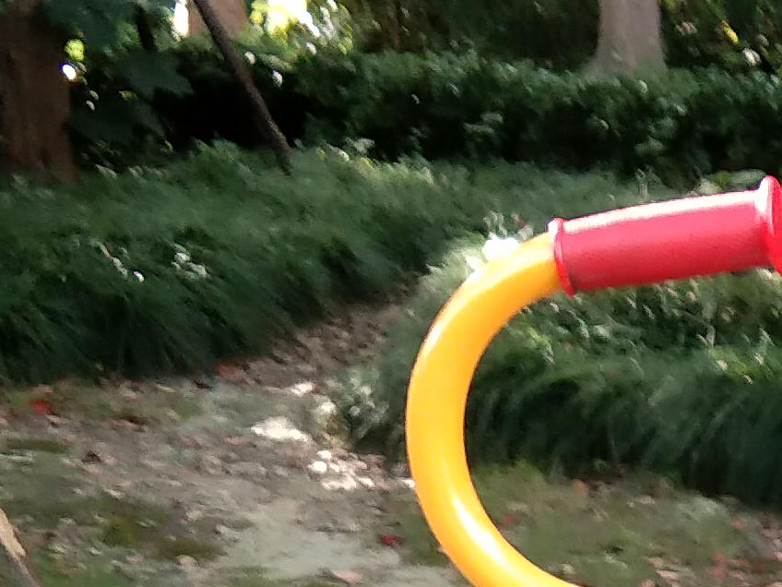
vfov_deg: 9.4
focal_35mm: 152
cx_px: 1032
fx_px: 3434
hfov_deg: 12.6
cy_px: 984
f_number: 2.2
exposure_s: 1/50
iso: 160
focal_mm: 3.69
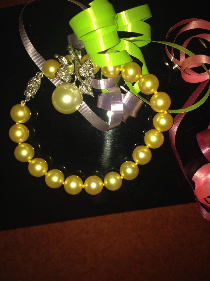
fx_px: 283
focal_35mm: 35
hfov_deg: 40.7
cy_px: 140
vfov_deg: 52.6
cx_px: 105
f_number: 2.4
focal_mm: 4.28
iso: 50
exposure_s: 1/24
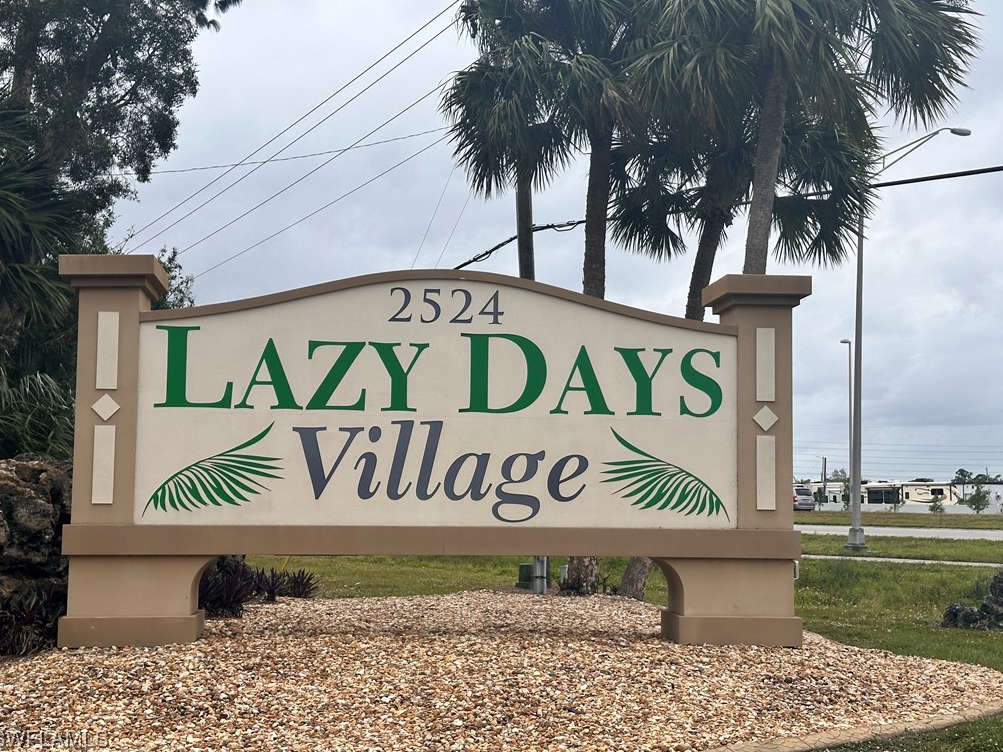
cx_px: 498
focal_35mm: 49
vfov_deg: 29.7
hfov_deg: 38.9
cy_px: 377
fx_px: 1420
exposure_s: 1/3731
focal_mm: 6.86
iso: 64
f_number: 1.78
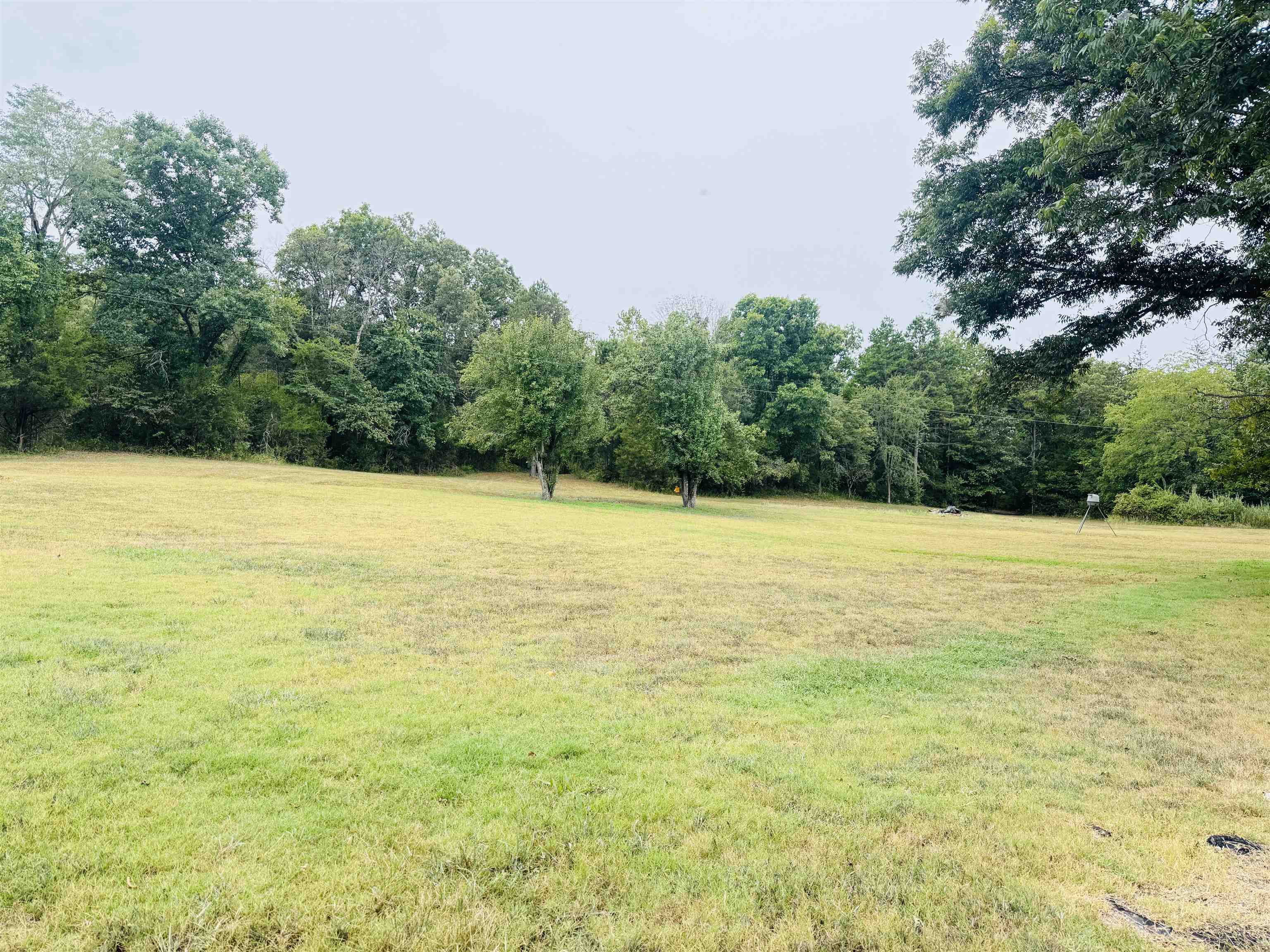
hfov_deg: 71.6
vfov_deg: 56.8
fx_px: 881
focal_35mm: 24
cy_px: 476
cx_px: 635
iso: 80
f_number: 1.78
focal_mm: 6.76
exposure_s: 1/604
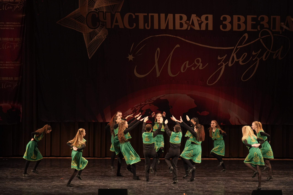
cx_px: 146
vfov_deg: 12.1
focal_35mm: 113
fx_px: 920
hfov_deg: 18.1
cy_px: 98
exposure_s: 1/400
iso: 2000
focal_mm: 113
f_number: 2.8
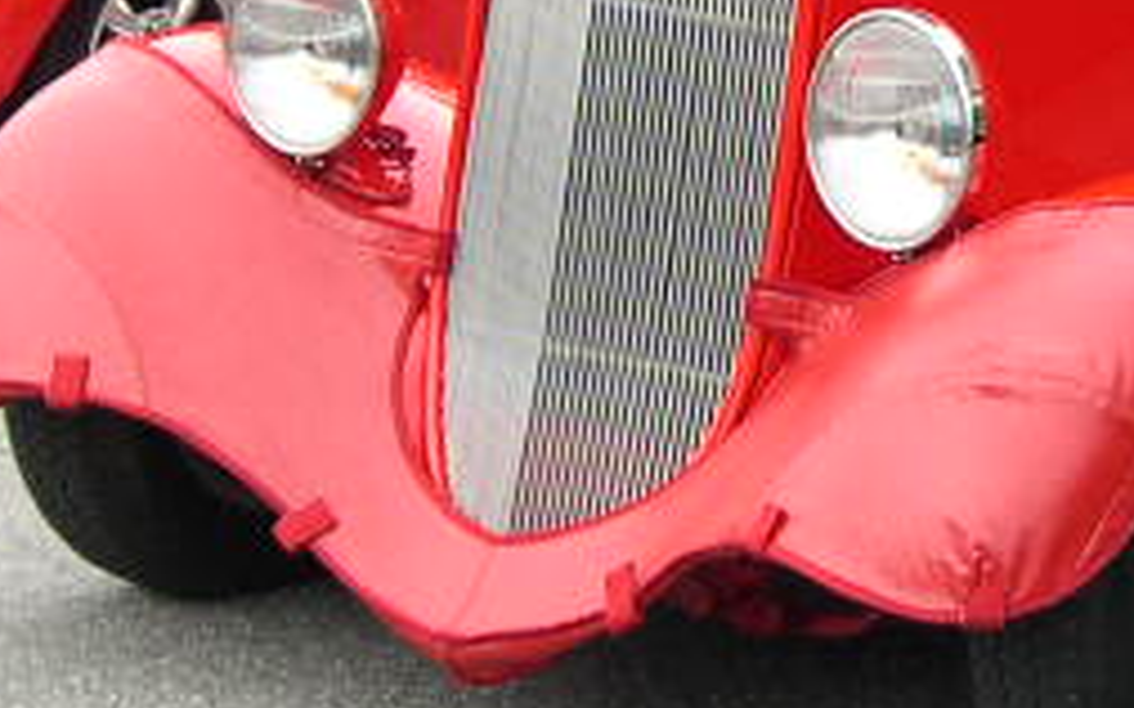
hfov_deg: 12.8
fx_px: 5036
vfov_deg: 8.0
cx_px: 932
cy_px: -166
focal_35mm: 163
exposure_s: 1/295
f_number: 2.8
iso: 100
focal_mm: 8
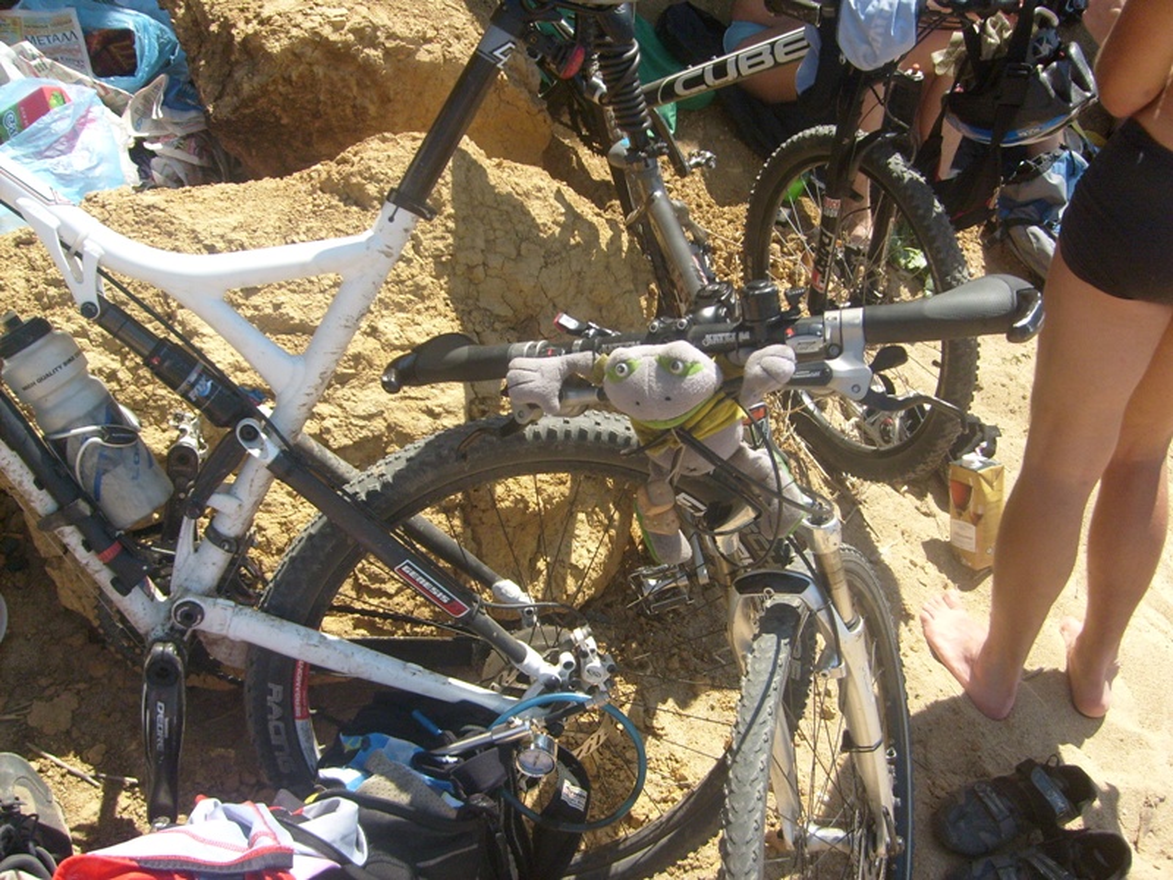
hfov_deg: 52.6
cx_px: 586
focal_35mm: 35
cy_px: 440
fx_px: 1186
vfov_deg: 40.7
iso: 80
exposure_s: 1/180
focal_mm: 5.8
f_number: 7.1
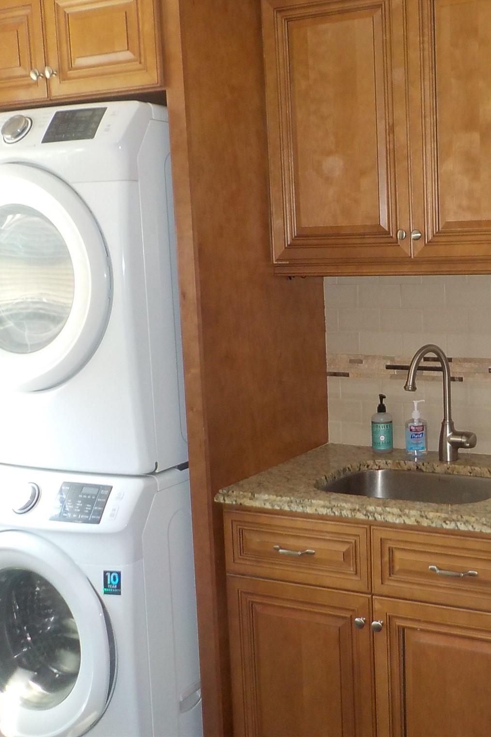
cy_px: 365
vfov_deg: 46.4
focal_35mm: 42
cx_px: 414
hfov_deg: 30.8
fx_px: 859
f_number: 3.3
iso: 200
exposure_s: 1/30
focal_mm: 4.1
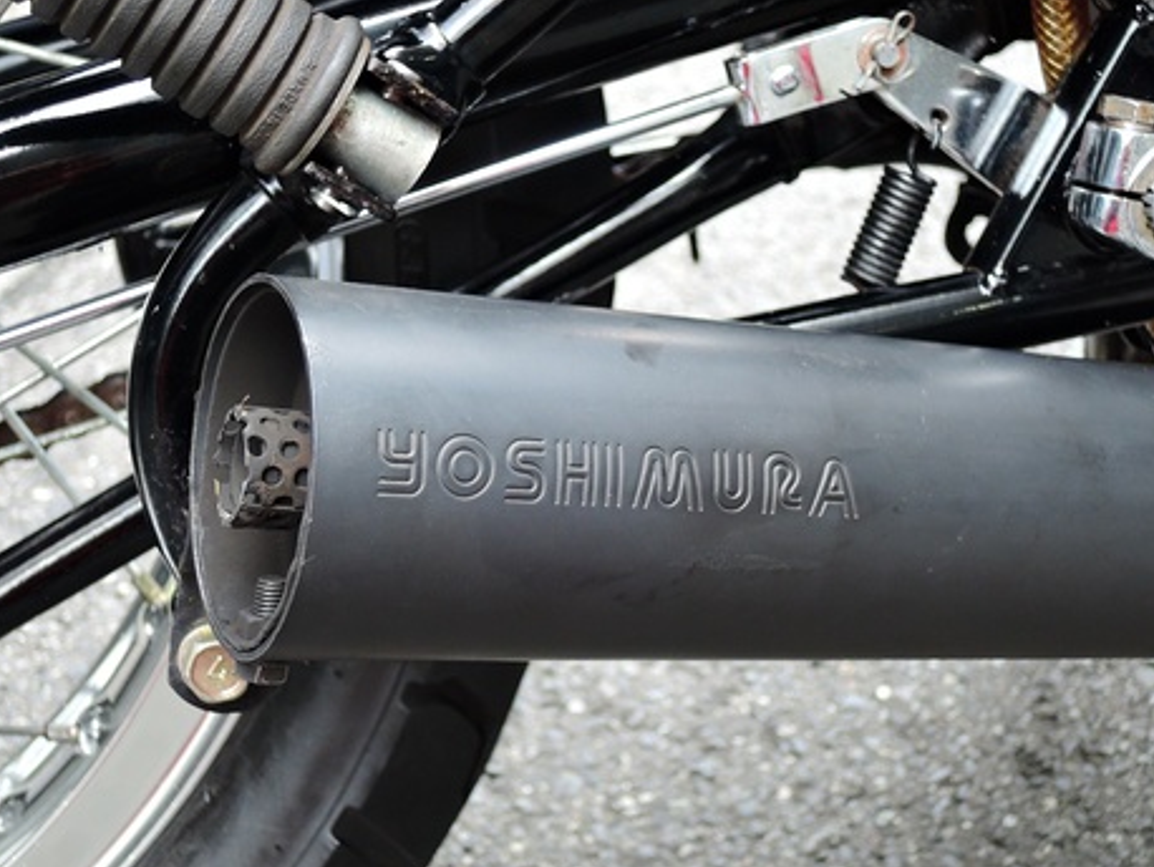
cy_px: 442
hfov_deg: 32.2
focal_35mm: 60
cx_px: 597
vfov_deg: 24.4
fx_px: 2001
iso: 400
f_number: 3.5
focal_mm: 11.8
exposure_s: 1/20
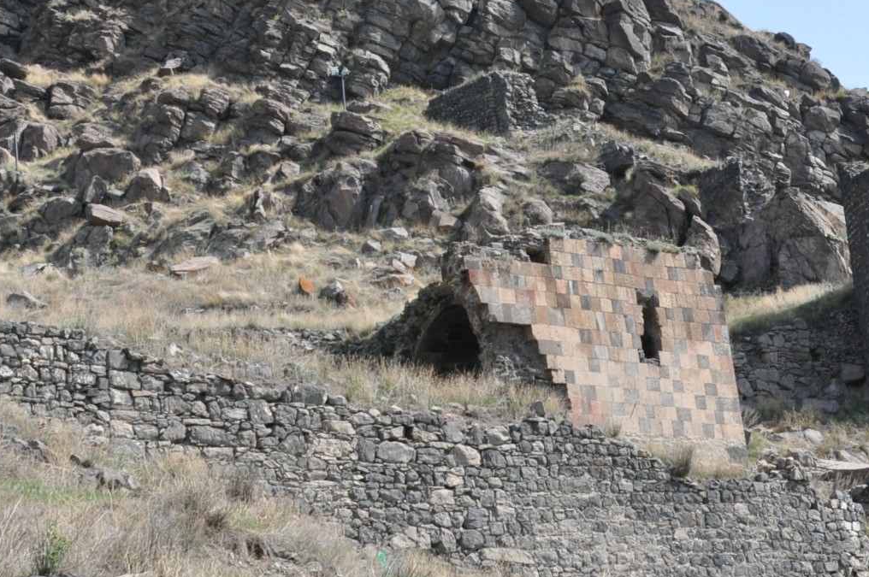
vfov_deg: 17.7
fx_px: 1832
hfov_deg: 26.7
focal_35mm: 76
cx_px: 455
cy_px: 82
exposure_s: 1/500
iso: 800
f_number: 11
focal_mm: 24
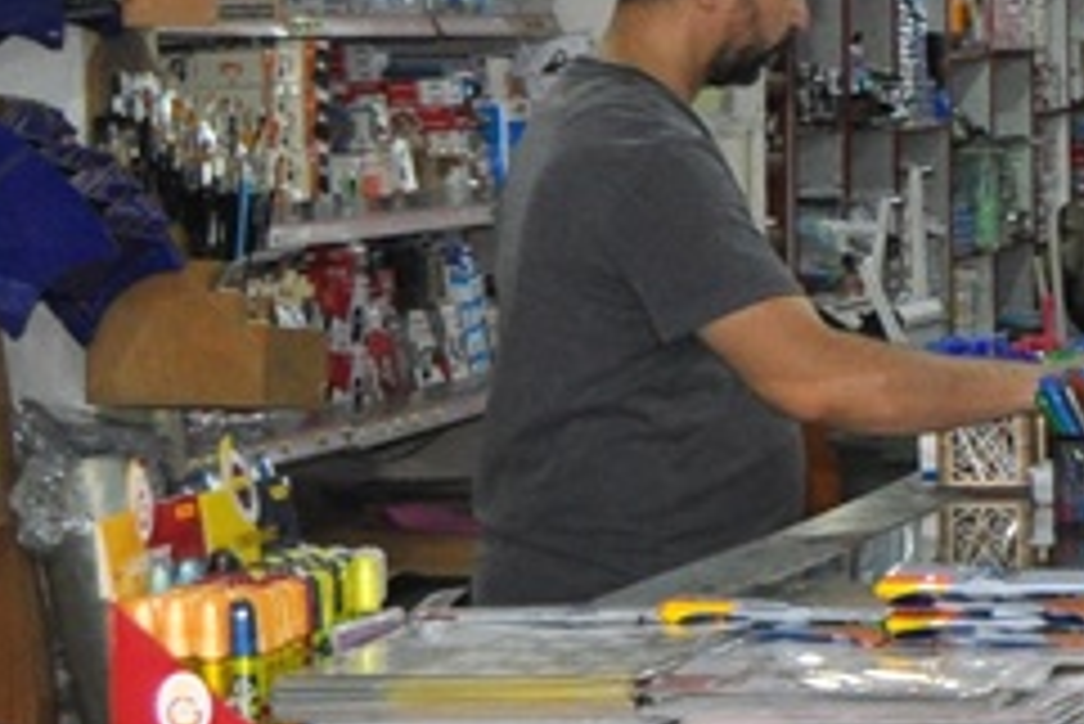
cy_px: 670
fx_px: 5634
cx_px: 2271
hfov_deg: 10.1
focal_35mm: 187
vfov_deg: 7.3
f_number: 3.5
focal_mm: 22
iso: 800
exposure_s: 1/100
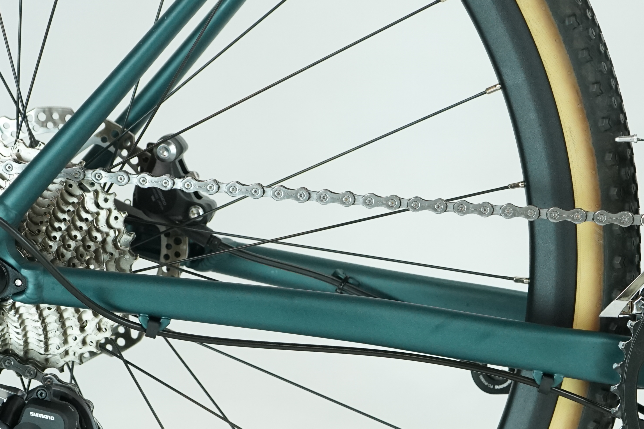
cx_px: 484
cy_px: 364
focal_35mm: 98
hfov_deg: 20.7
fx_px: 1753
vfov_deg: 13.9
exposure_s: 1/200
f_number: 5.6
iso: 1600
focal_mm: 48
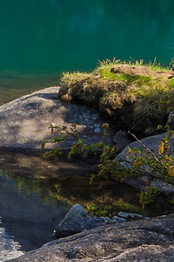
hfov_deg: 8.8
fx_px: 901
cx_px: -367
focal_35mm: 124
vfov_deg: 16.6
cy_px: 171
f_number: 9
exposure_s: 1/125
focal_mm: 11
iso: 100
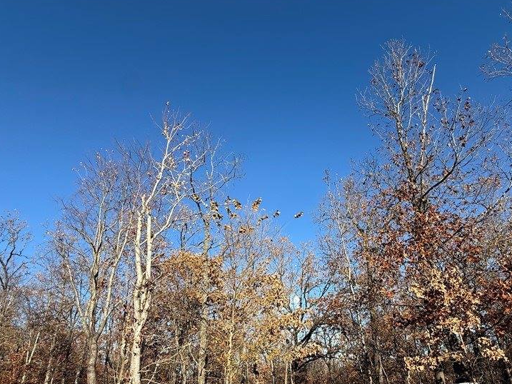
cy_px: 266
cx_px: 293
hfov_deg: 81.2
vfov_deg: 63.8
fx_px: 296
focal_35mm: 20
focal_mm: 2.22
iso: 50
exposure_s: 1/1145
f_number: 2.2
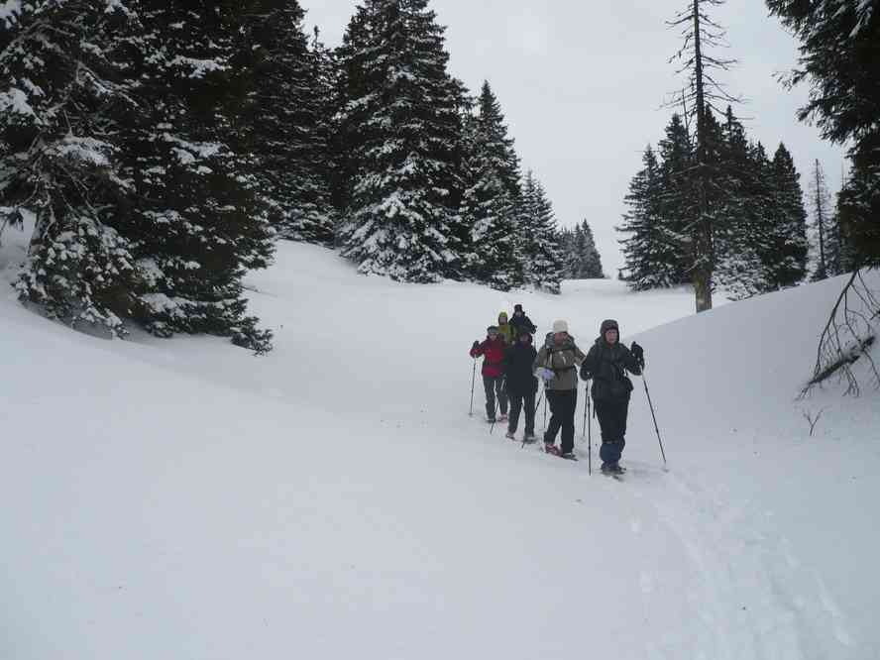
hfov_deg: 49.0
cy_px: 330
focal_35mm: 38
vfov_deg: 37.7
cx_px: 440
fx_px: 966
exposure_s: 1/500
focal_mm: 5.8
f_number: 2.8
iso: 100
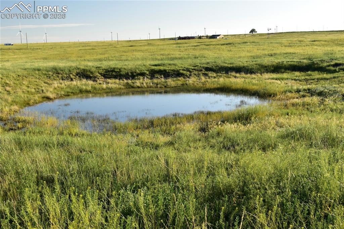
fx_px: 444
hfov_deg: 42.3
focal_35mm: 46
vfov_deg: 28.9
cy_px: 114
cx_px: 172
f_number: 10
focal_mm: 31
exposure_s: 1/200
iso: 400
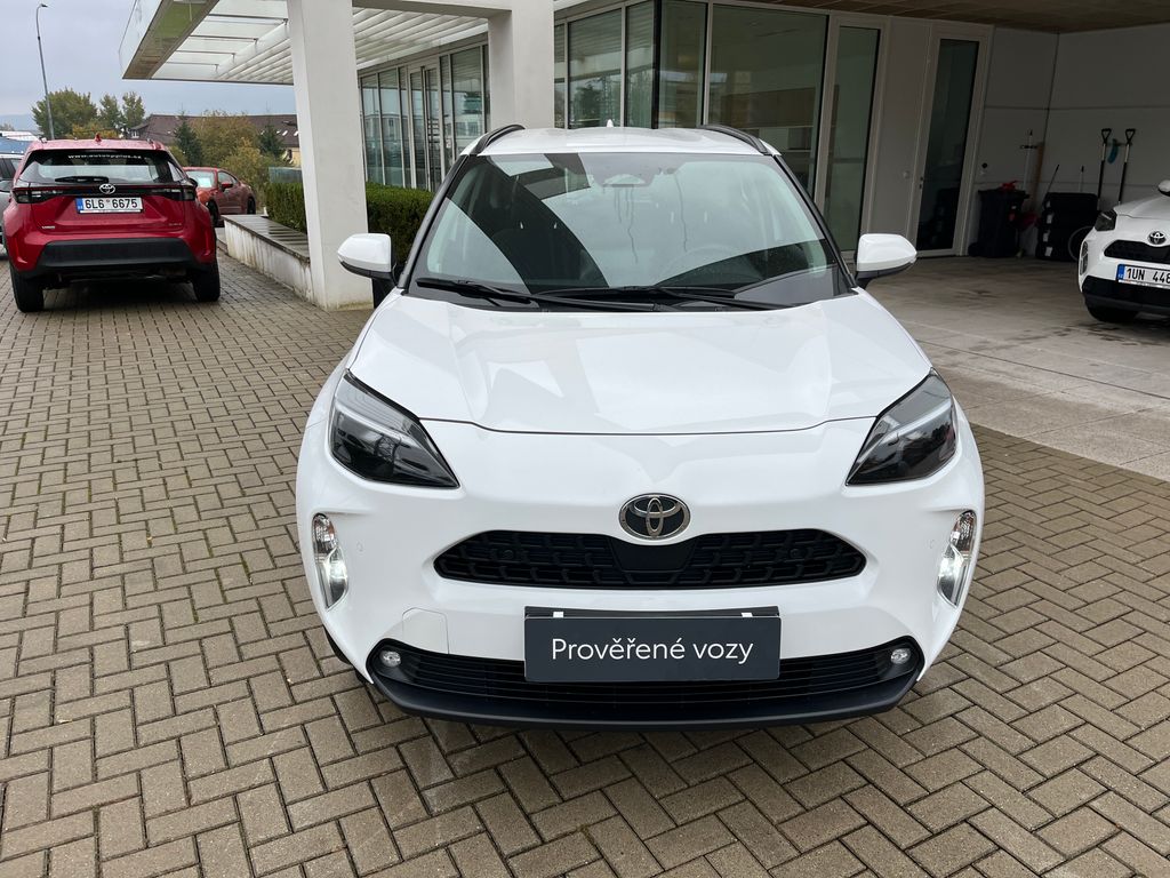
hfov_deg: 67.3
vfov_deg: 53.1
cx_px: 585
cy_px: 439
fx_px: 879
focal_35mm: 26
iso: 50
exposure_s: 1/1199
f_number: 1.6
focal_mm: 5.1
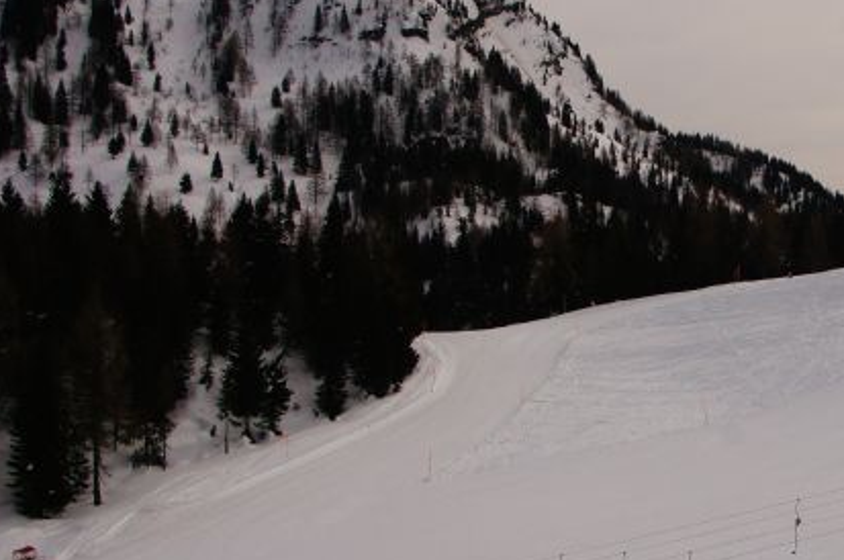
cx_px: 713
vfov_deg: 21.1
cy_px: 396
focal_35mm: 64
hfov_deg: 30.4
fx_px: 1498
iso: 400
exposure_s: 1/2500
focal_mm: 22
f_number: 11
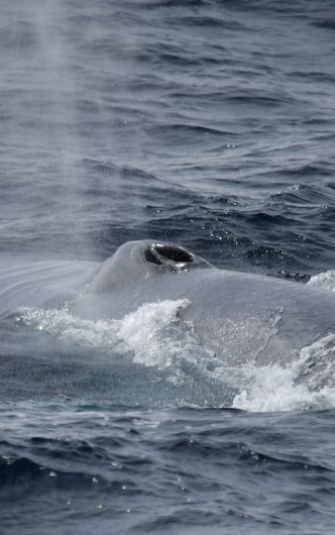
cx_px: 261
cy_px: 267
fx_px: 13446
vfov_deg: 2.3
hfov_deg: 1.4
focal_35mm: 922
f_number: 6.3
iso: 900
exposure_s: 1/8000
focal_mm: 600
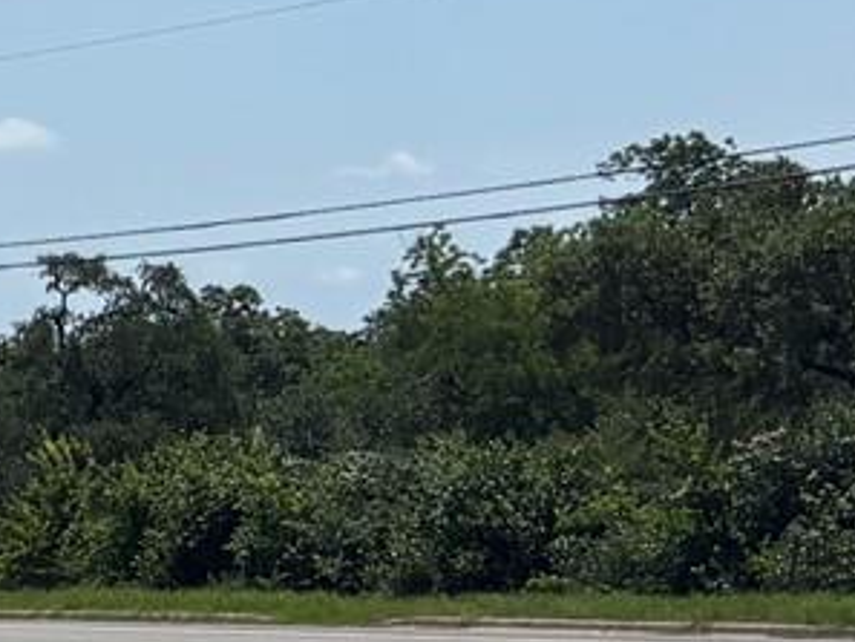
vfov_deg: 8.3
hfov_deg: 8.8
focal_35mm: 179
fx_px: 4423
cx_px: -1842
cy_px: 510
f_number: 1.6
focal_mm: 5.96
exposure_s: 1/5618
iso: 50
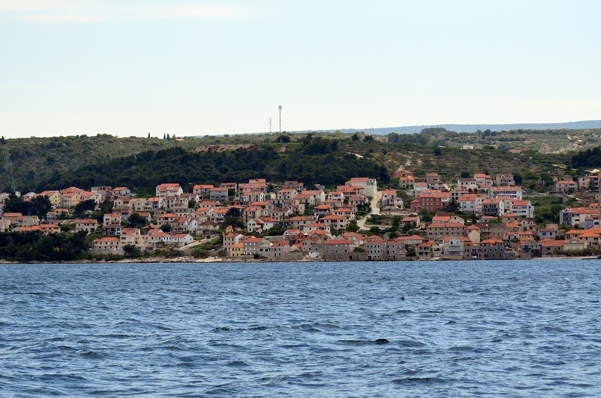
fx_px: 1749
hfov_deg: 19.5
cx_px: 300
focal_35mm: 105
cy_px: 199
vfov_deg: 13.0
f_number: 5
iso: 800
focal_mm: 70
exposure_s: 1/5000
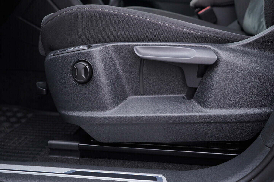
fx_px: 274
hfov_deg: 53.1
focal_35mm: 36
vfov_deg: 36.9
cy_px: 91
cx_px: 137
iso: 200
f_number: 2.8
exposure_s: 1/40
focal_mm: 24
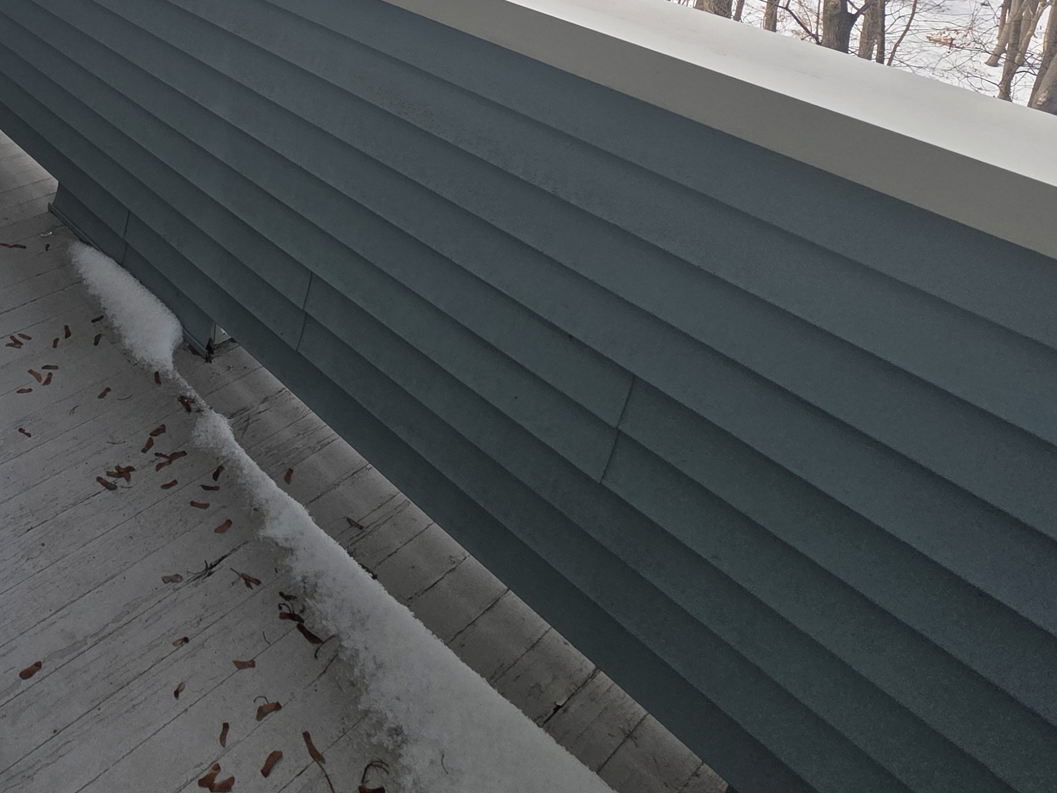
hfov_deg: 54.7
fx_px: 855
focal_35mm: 28
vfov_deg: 41.6
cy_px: -38
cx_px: 94
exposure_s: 1/696
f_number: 1.9
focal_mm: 2.2
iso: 40
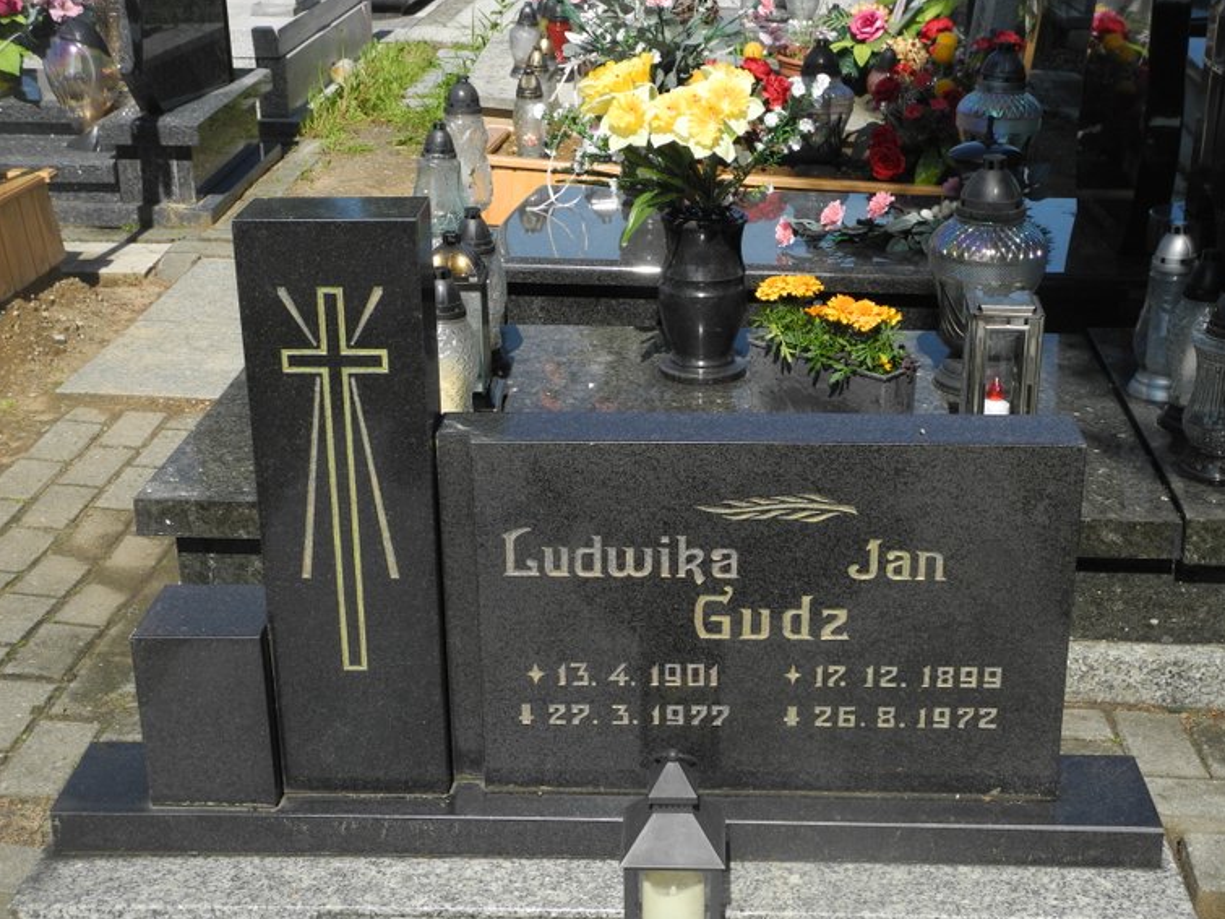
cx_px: 646
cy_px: 477
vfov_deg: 27.5
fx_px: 1875
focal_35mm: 53
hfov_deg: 36.2
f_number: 4
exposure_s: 1/1000
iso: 100
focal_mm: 10.7
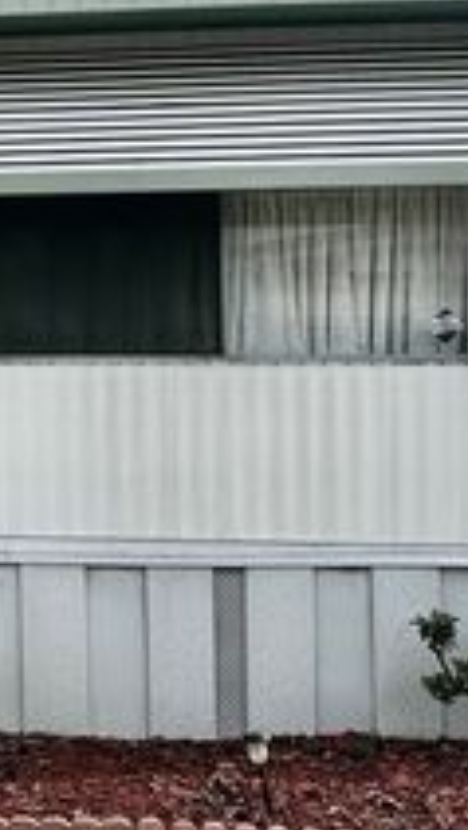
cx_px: -220
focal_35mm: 62
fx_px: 1365
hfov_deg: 17.6
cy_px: 317
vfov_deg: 33.7
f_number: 1.78
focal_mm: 6.86
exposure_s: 1/3247
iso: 80
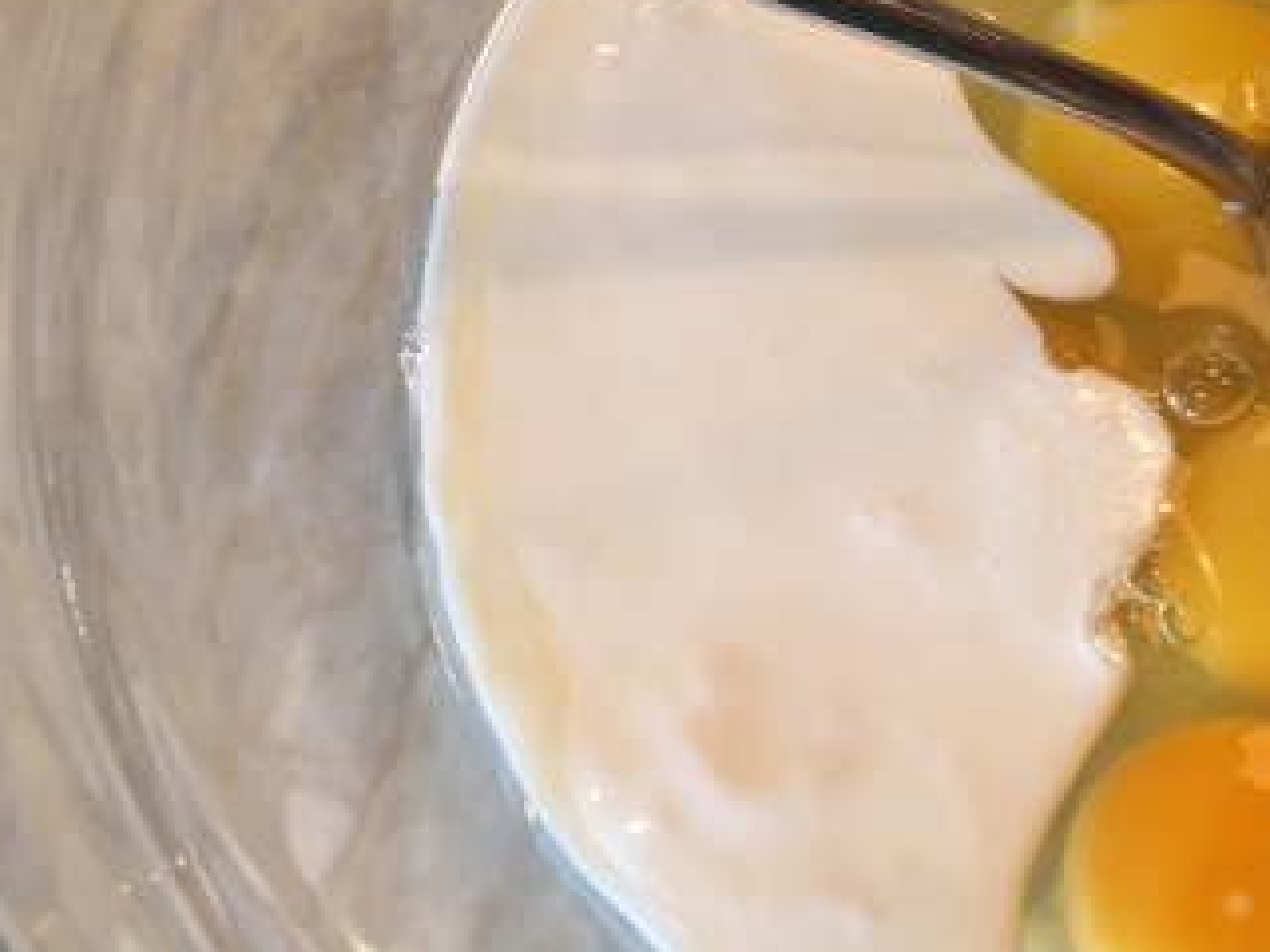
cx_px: 1191
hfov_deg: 31.4
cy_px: 452
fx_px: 2128
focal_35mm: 58
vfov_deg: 25.2
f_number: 2.2
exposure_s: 1/30
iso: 32
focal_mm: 4.15
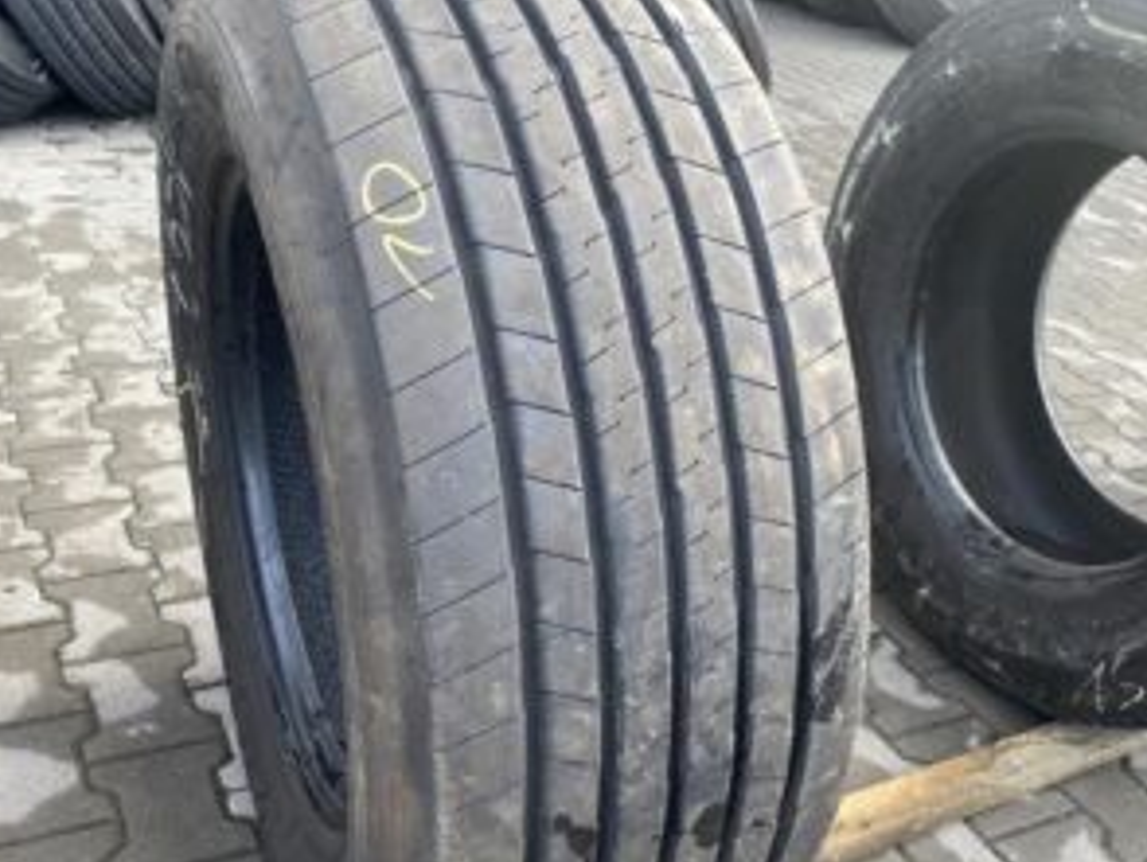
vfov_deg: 37.7
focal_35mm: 38
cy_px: 501
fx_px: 1260
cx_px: 616
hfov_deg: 48.9
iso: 40
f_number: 1.8
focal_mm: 4.25
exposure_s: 1/122
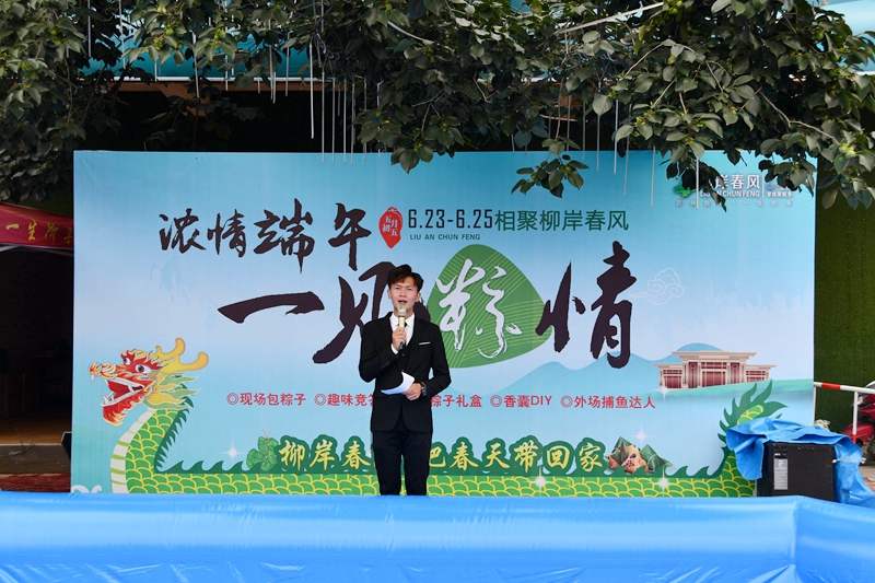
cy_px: 292
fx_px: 1118
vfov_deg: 29.2
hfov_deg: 42.8
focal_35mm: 46
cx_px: 438
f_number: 7.1
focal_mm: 31
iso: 200
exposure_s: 1/250
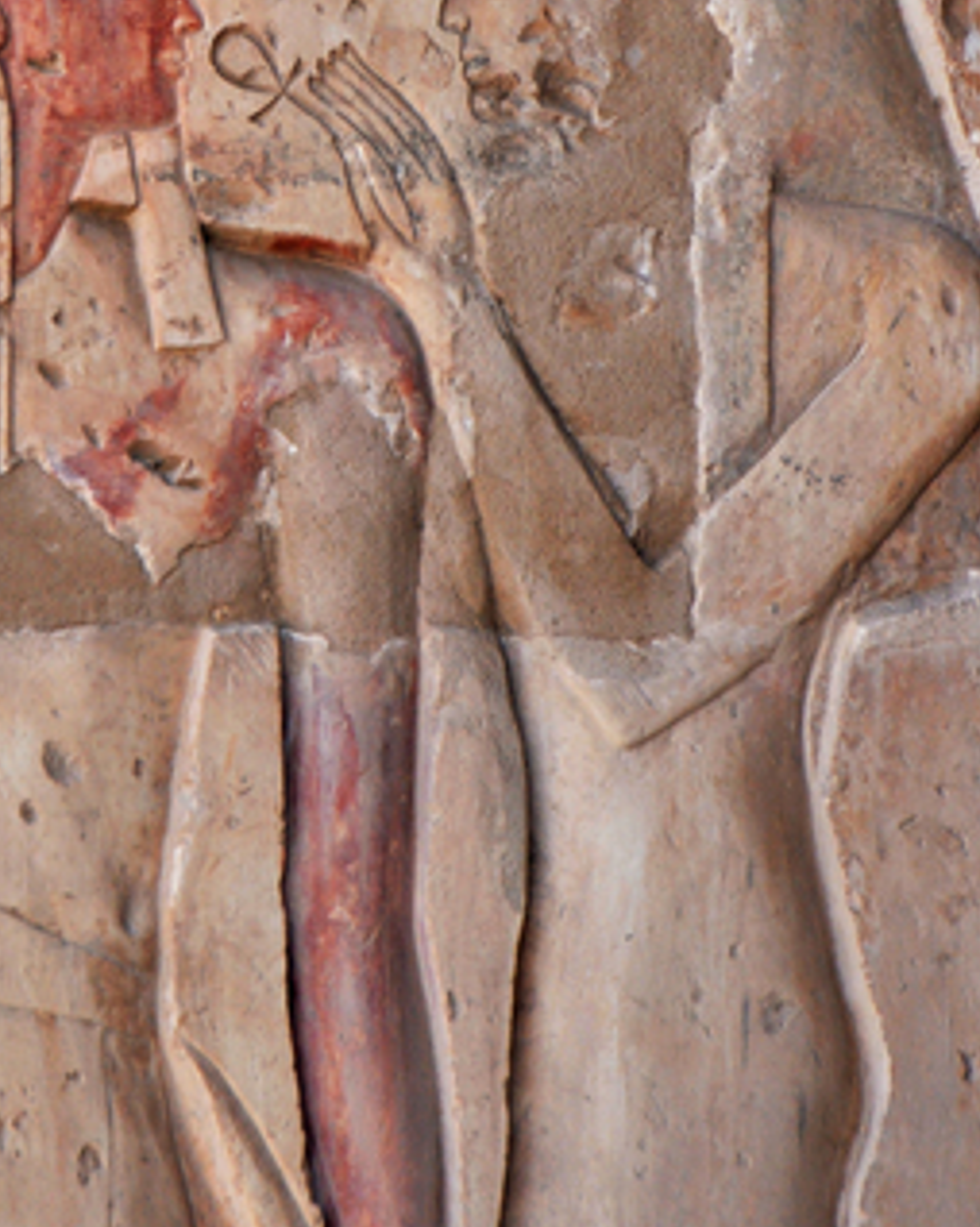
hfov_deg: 4.4
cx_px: 307
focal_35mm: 351
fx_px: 12738
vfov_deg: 5.5
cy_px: -42
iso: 200
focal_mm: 120
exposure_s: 1/320
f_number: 9
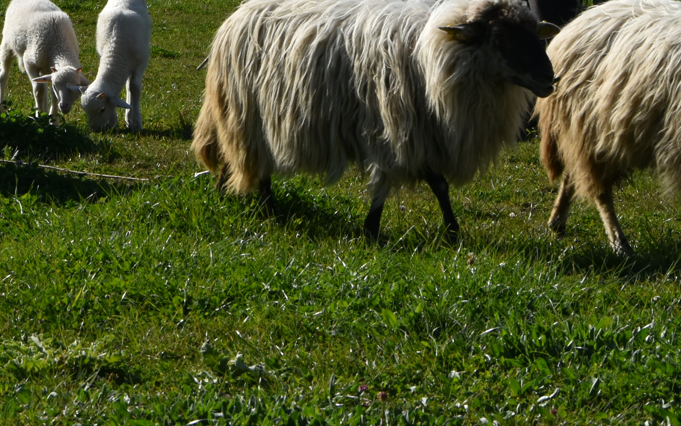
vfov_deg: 7.5
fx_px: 3211
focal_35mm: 173
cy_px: -184
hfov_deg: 12.1
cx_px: 139
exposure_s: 1/500
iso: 200
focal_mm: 42
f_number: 11
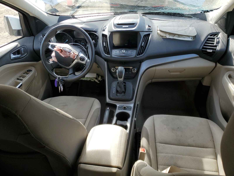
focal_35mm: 26
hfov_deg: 67.3
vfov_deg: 53.1
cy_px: 88
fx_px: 176
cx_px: 117
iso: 50
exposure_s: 1/500
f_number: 1.5
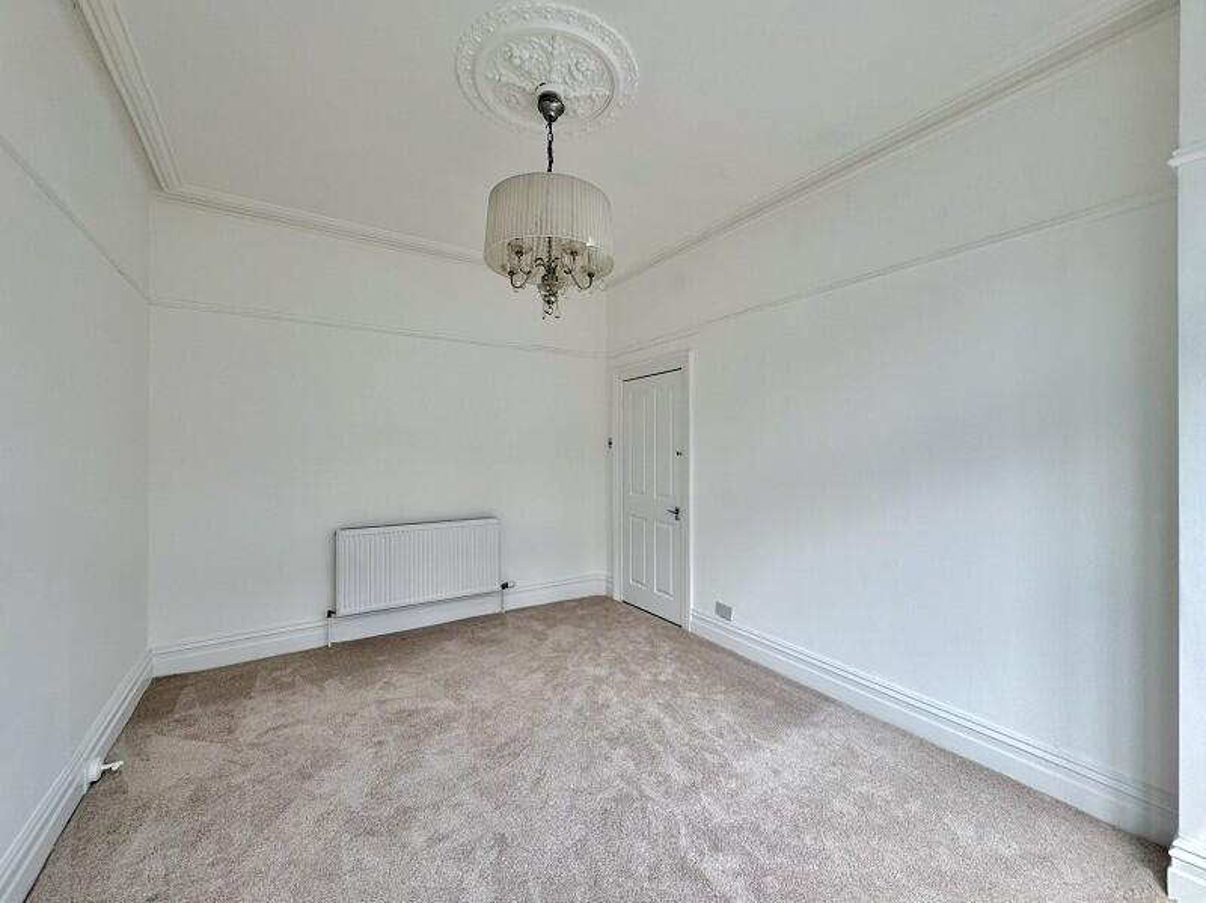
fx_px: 487
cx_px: 603
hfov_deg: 102.1
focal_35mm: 14
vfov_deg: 85.6
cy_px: 452
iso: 40
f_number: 2.2
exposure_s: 1/237
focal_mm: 2.22
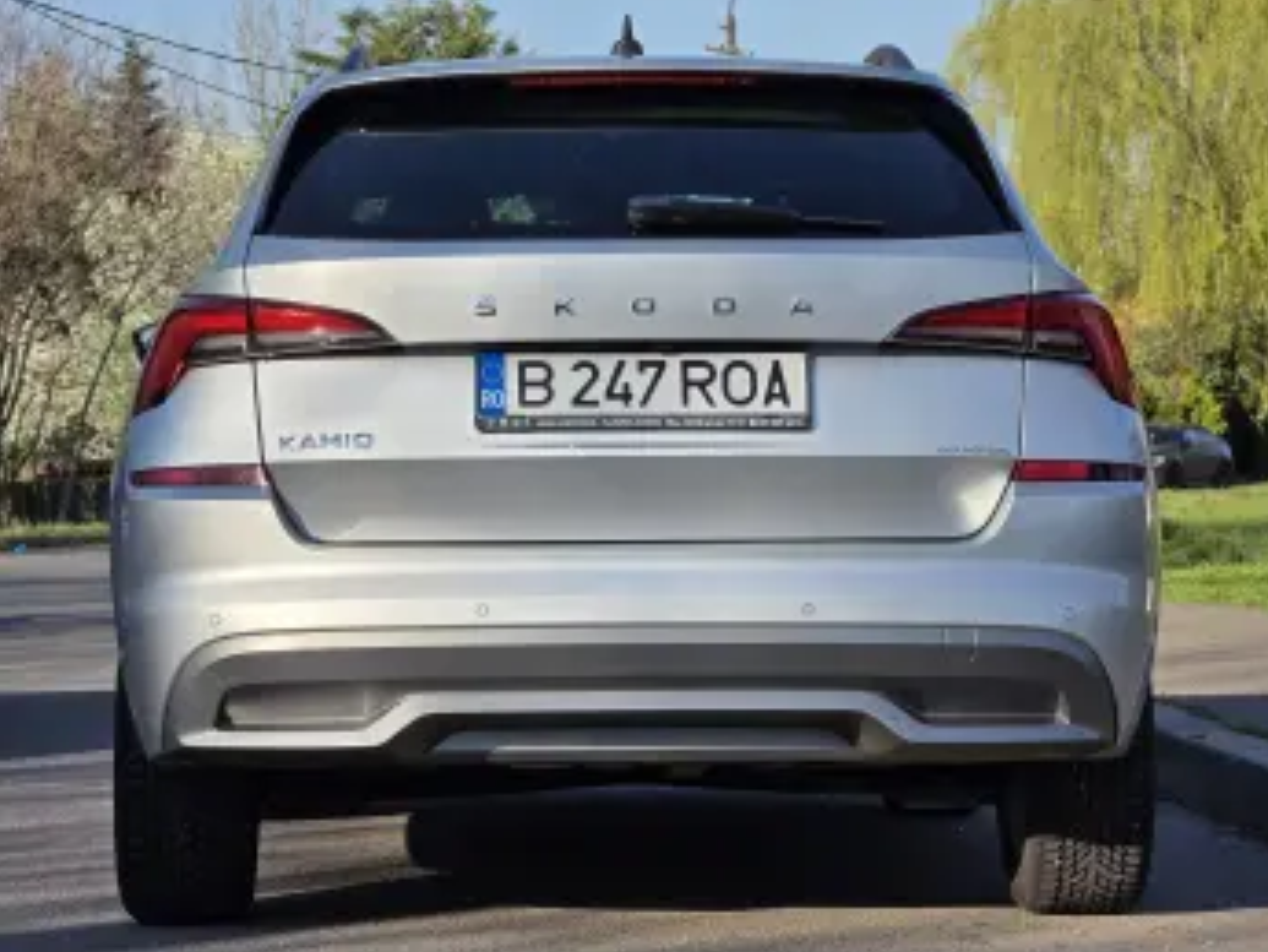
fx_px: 4397
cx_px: 658
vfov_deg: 12.4
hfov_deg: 16.4
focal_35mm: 120
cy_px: 482
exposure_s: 1/1457
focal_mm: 18.6
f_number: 3.4
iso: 64
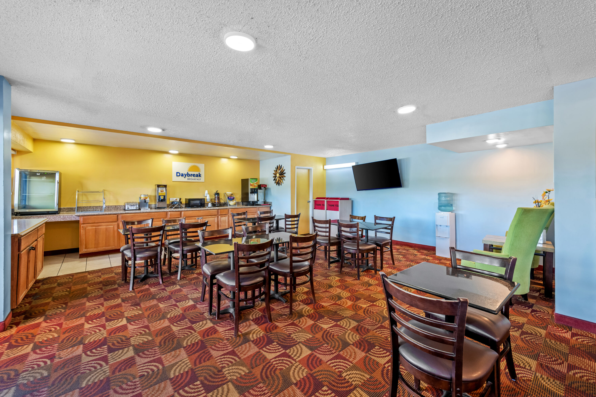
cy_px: 198
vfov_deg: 81.2
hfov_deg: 104.3
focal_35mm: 14
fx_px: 232
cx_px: 298
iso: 400
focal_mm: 14
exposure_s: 1/4
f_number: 9
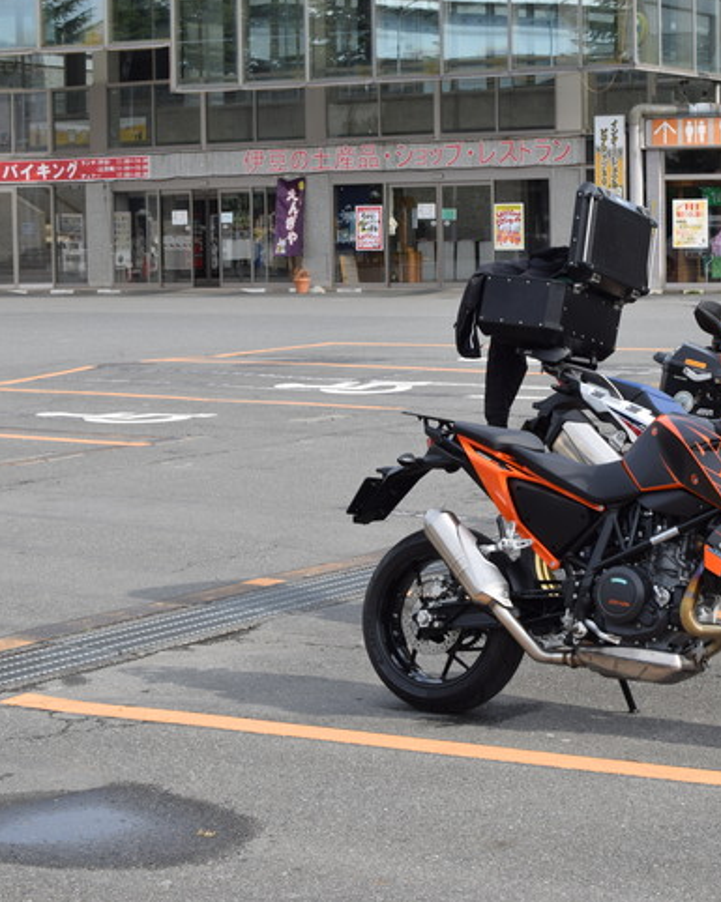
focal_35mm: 78
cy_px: 431
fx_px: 2076
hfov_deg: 19.7
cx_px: 464
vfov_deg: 24.5
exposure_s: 1/160
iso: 100
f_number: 9
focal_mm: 35
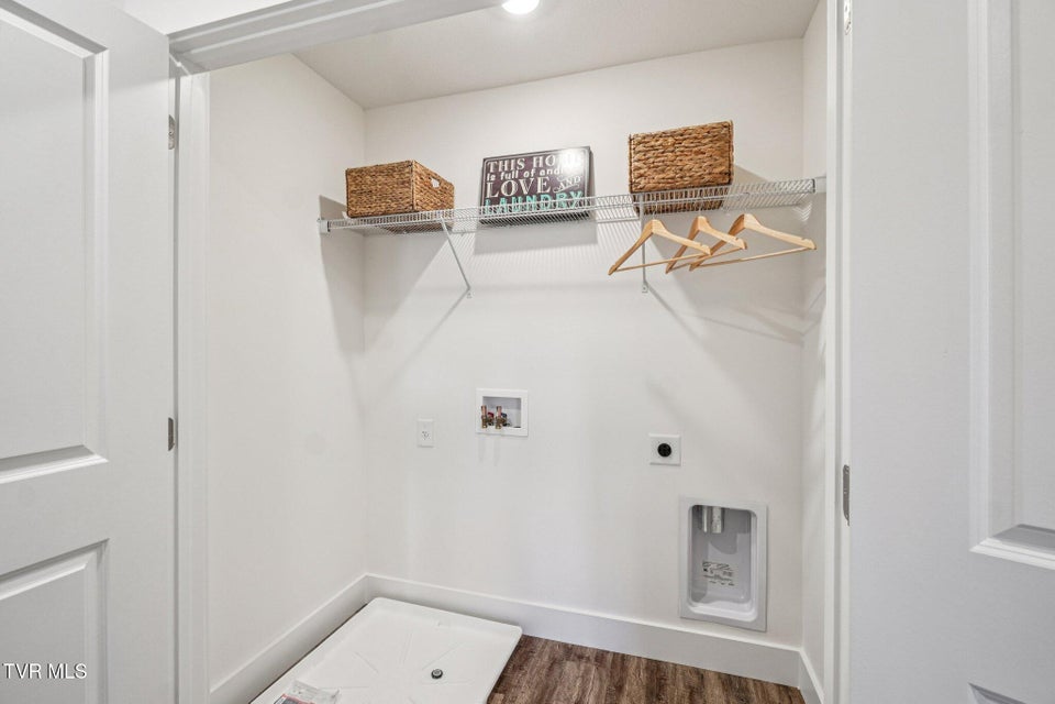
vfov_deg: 77.3
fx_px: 440
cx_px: 528
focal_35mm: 15
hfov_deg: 100.4
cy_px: 352
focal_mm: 10
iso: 400
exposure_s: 1/15
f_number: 8
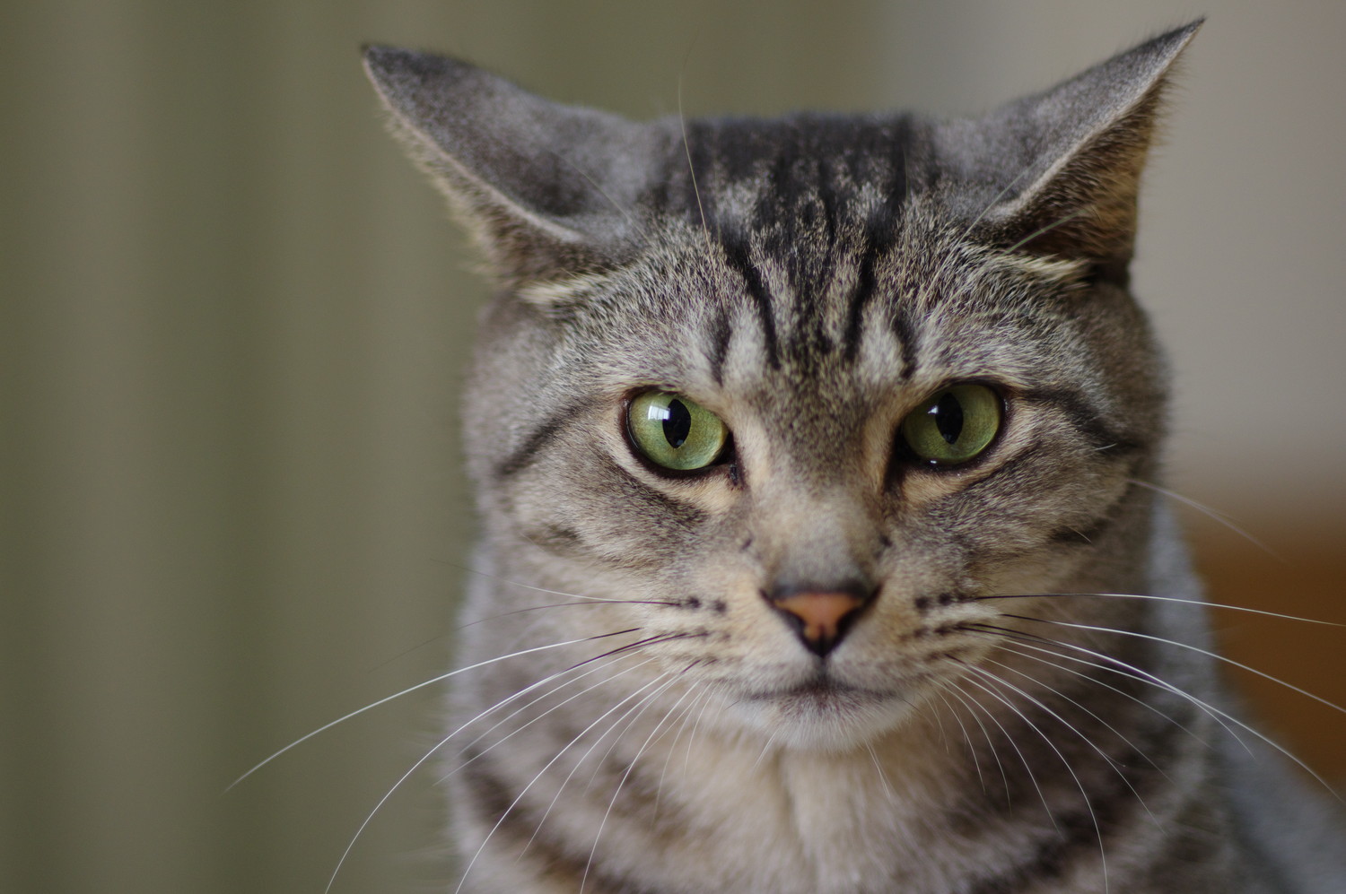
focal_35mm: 115
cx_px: 673
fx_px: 4295
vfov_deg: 11.9
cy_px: 447
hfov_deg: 17.8
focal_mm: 77
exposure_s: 1/125
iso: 400
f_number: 1.8
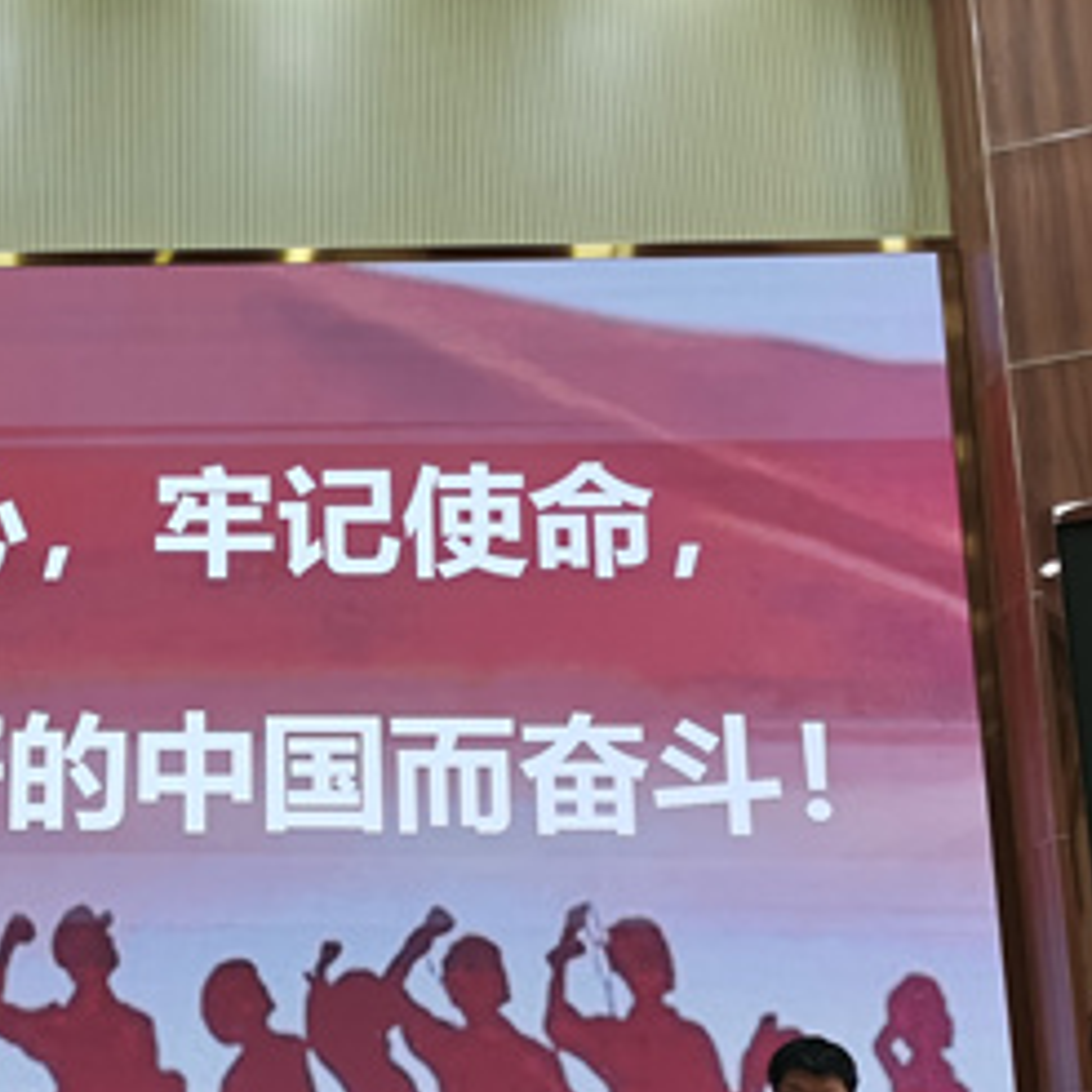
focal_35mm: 66
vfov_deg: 26.1
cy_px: 524
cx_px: 102
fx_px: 2356
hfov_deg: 25.3
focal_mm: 5.58
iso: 200
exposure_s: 1/100
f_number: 1.8
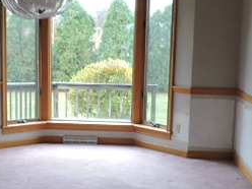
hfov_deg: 31.2
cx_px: 121
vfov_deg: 23.6
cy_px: 117
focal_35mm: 62
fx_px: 451
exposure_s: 1/30
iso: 320
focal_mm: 4.3
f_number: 3
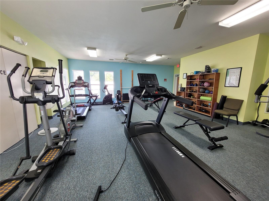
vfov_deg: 89.9
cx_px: 134
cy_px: 100
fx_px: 101
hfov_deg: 106.2
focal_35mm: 13
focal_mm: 1.74
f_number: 2.2
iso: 100
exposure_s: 1/60
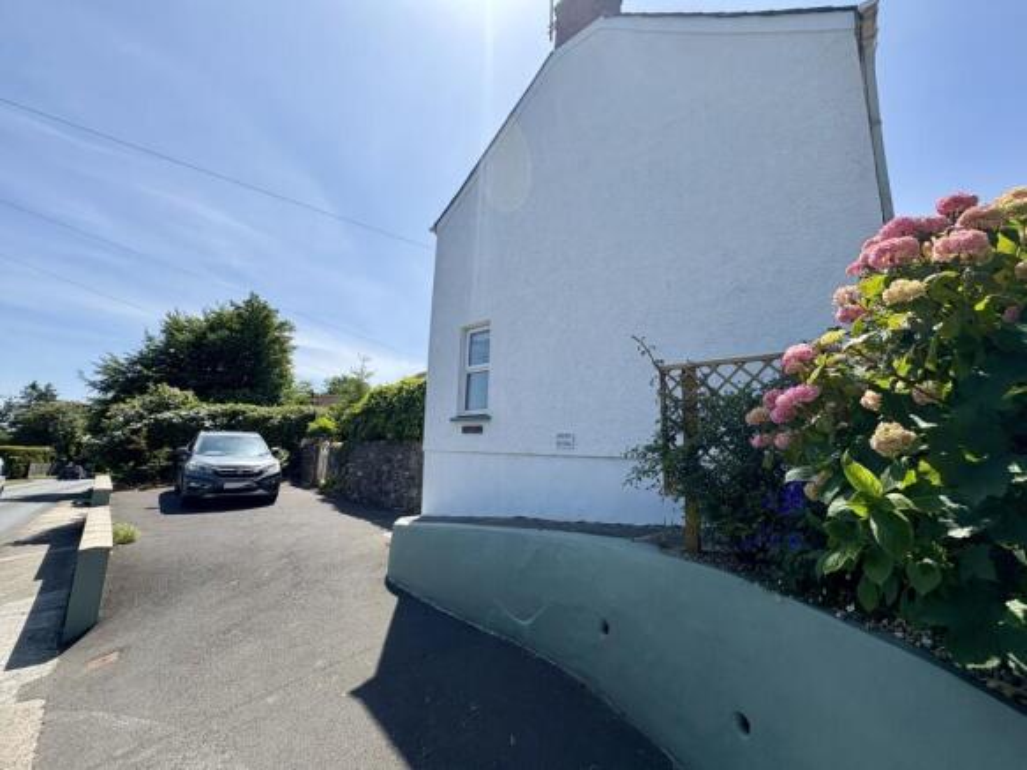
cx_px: 514
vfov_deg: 85.7
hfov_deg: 102.1
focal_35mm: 14
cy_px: 385
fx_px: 415
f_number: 2.2
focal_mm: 2.22
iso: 50
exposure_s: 1/2083
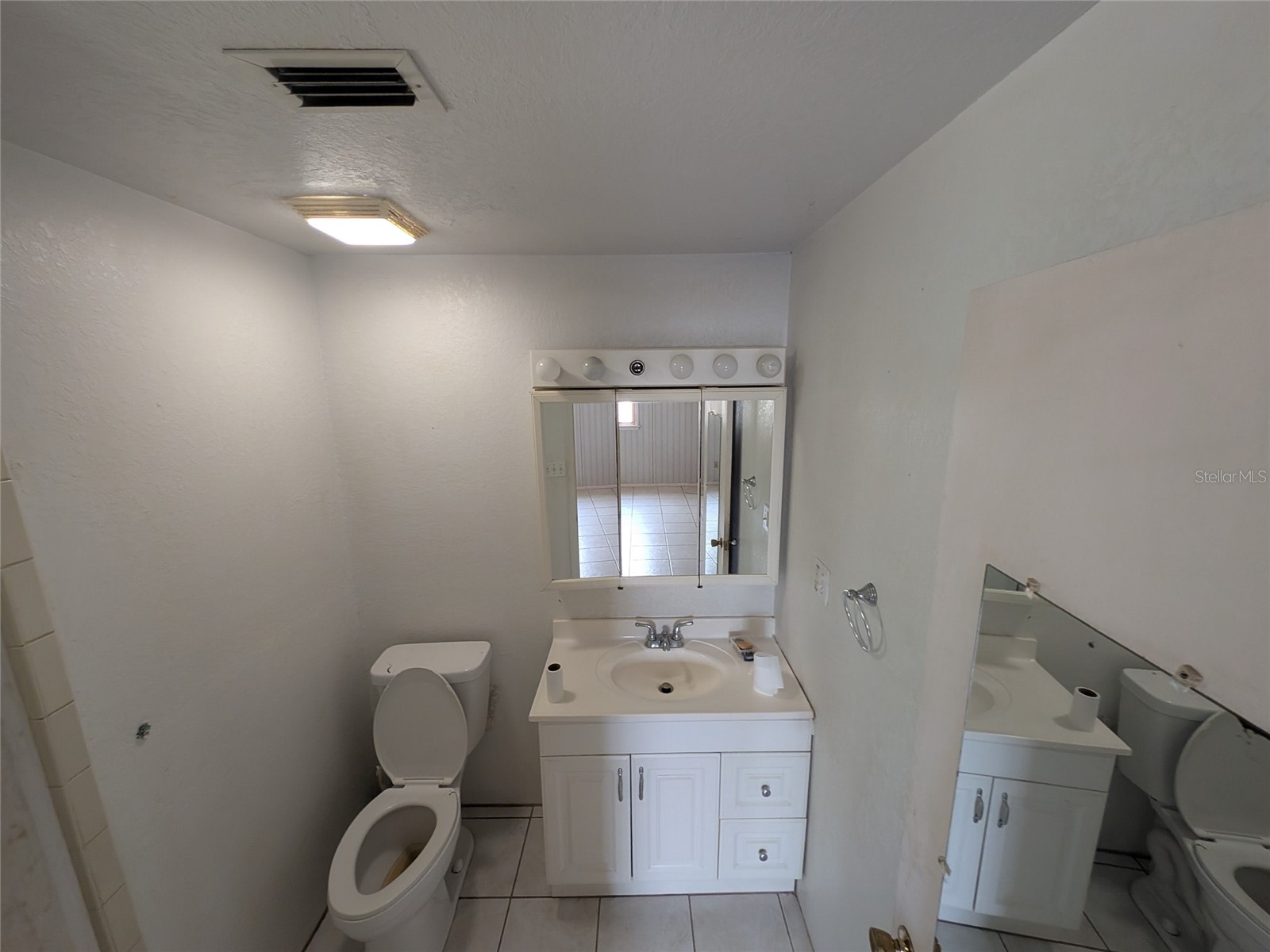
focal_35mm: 12
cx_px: 635
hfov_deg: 110.5
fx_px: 440
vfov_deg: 94.5
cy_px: 476
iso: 273
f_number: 1.95
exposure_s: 1/40
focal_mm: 2.23
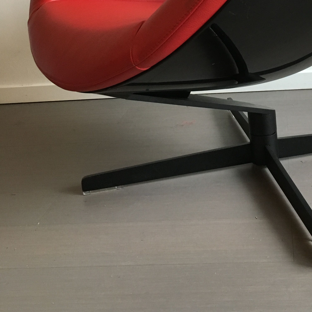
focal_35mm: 52
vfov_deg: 31.1
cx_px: 236
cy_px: 26
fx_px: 530
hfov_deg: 32.1
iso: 200
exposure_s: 1/20
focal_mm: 4.15
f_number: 2.2
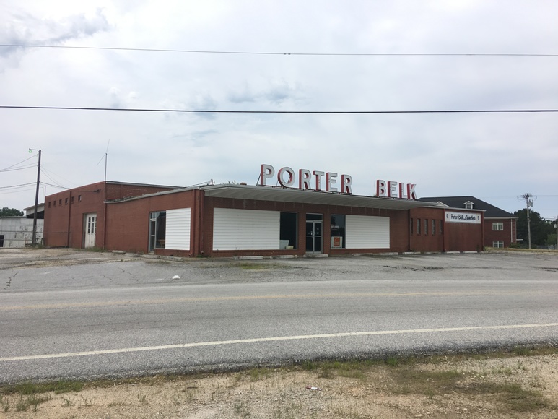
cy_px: 210
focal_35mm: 29
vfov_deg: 48.2
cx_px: 279
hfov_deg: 61.7
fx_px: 468
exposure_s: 1/1282
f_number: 2.2
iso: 25
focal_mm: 4.15
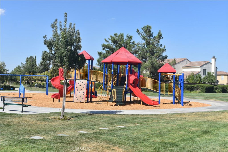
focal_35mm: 51
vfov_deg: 26.5
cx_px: 114
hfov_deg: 38.9
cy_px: 76
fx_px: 323
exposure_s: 1/320
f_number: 9
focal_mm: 34
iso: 125
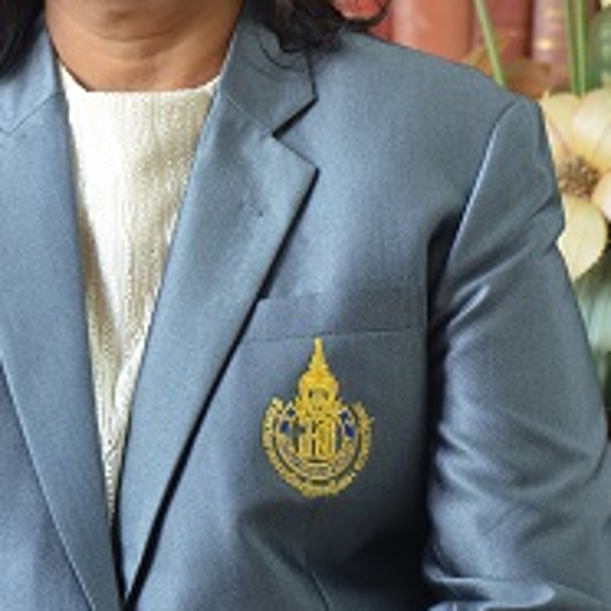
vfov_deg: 8.5
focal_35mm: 204
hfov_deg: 8.6
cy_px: 3
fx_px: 4074
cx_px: 125
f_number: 5.3
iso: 125
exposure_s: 1/13
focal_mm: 66
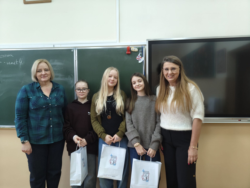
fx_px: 173
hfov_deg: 71.6
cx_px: 125
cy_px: 94
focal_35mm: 24
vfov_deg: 56.8
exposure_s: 1/50
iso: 320
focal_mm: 5.59
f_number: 1.8
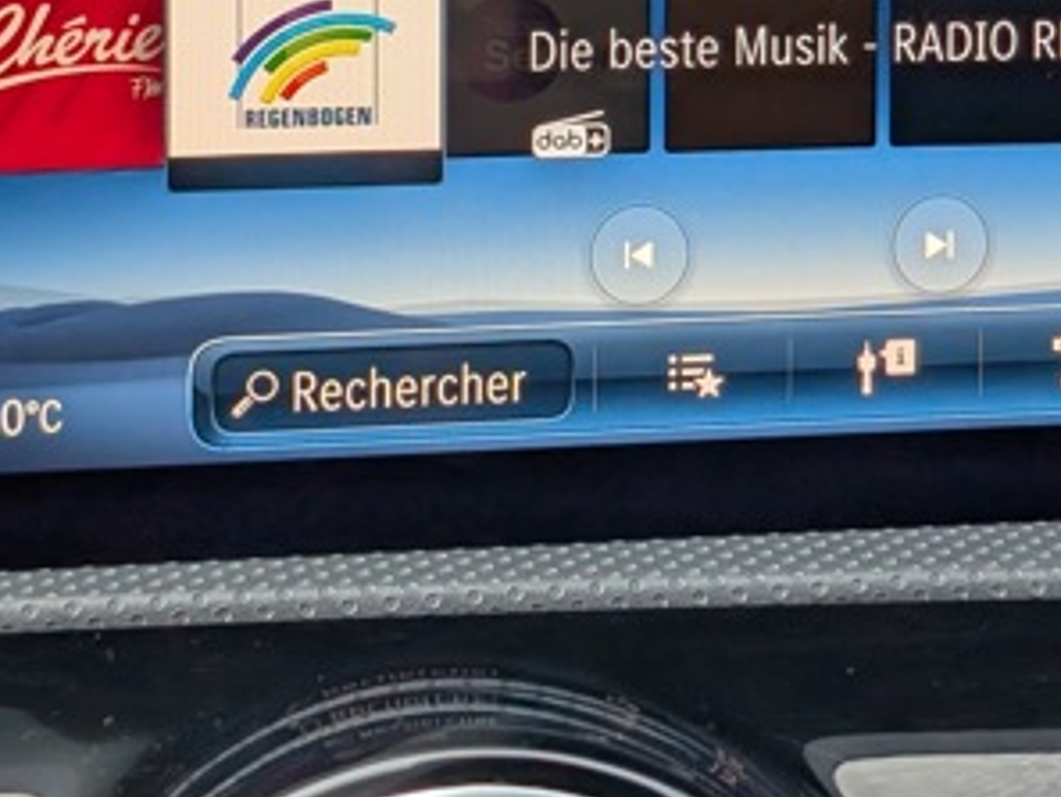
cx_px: 818
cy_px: -75
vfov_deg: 11.1
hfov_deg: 14.9
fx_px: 4048
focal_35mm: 132
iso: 21
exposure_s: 1/61.4
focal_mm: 6.9
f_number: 1.68
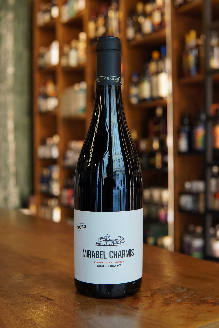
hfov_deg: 29.9
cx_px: 110
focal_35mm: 45
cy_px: 164
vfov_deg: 43.6
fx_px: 411
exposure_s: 1/160
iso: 1600
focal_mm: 30
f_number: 3.5
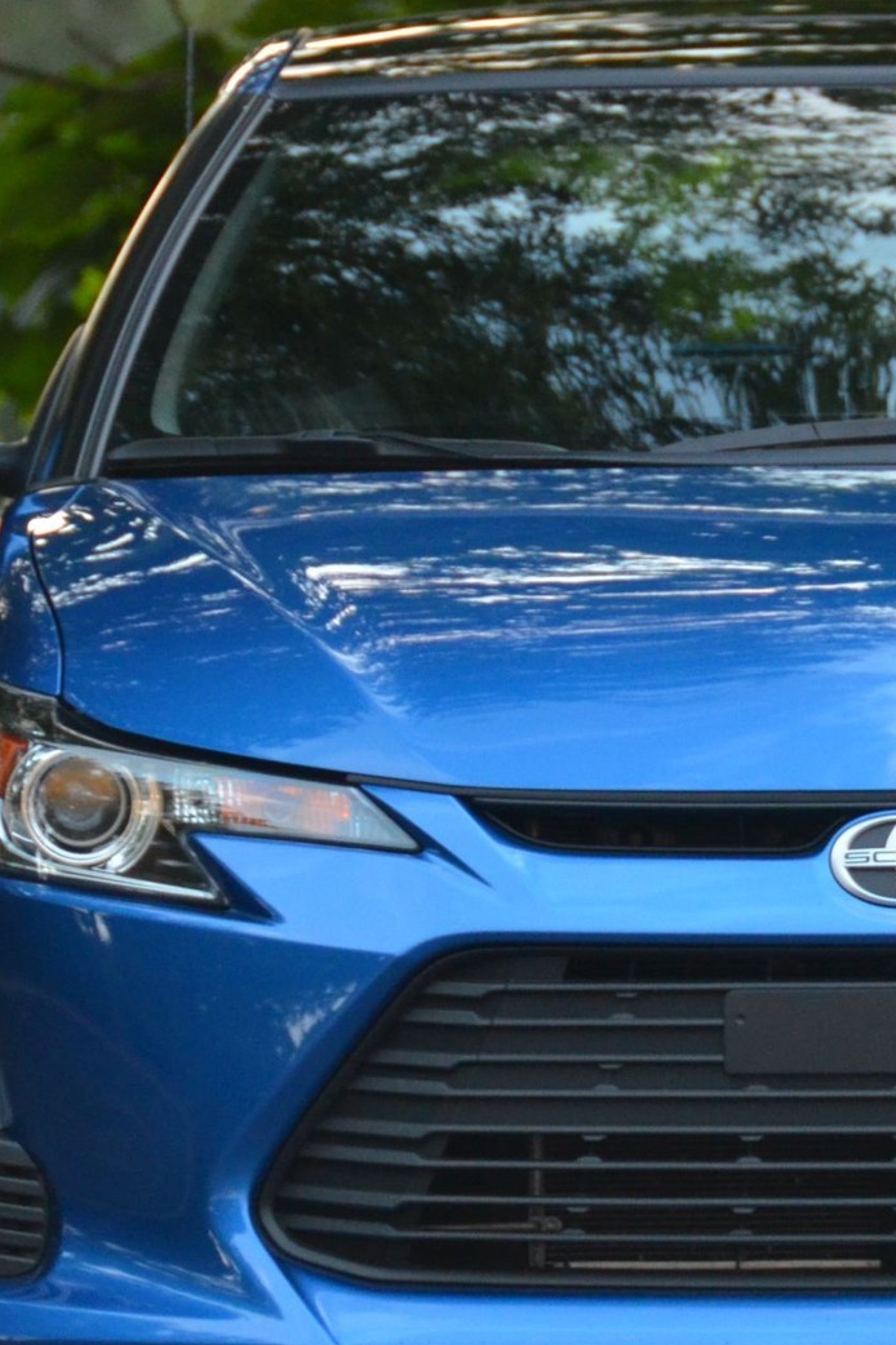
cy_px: 705
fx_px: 20134
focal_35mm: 539
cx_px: 906
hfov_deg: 2.5
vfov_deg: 3.8
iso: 1600
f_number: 5.6
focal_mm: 150
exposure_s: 1/100
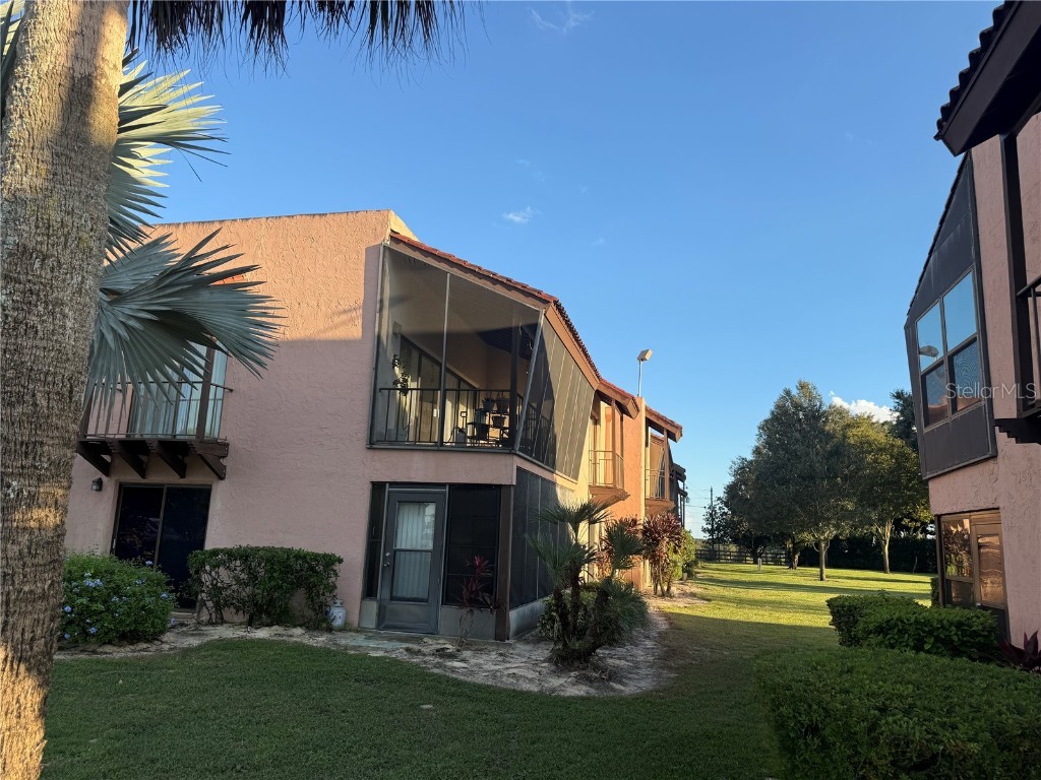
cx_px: 520
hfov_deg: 71.6
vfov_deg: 56.8
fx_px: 722
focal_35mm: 24
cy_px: 390
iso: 80
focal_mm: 6.76
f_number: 1.78
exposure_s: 1/1522
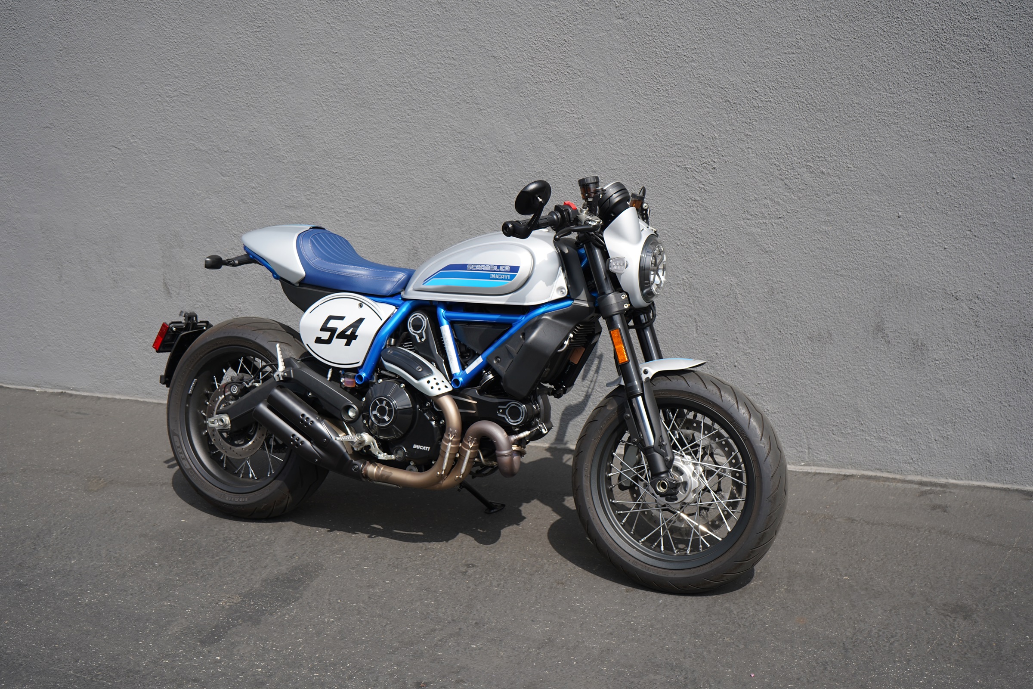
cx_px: 516
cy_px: 344
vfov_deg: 29.9
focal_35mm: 45
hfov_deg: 43.6
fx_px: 1291
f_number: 6.3
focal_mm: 45
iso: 100
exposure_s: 1/320
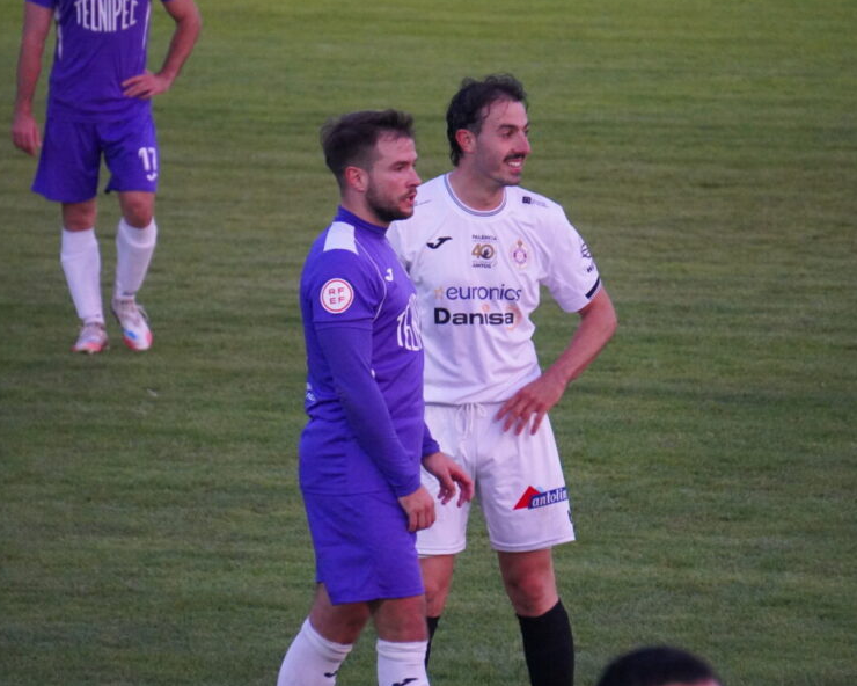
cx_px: 434
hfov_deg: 4.7
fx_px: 10374
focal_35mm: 409
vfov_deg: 3.8
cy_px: 351
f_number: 6.3
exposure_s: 1/200
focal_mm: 210
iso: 6400
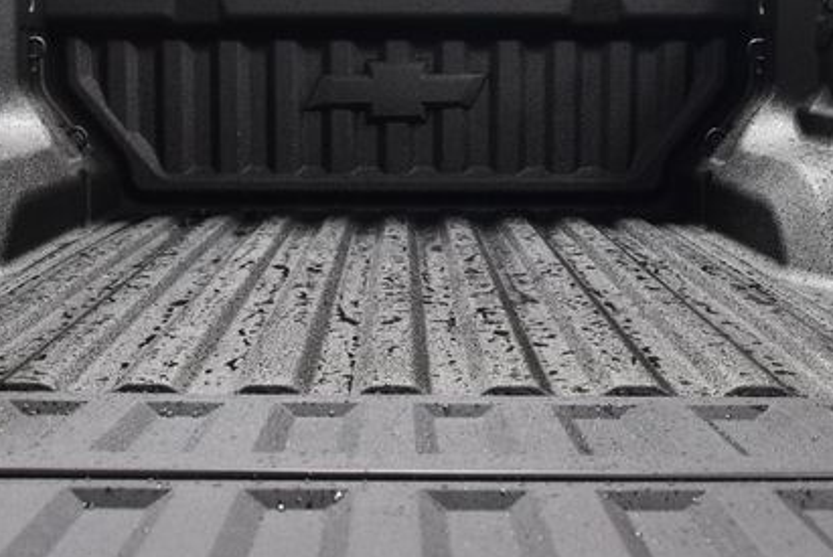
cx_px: 399
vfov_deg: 24.2
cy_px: 204
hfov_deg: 35.6
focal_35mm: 56
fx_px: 1297
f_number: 6.3
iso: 1000
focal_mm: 24
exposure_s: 1/15
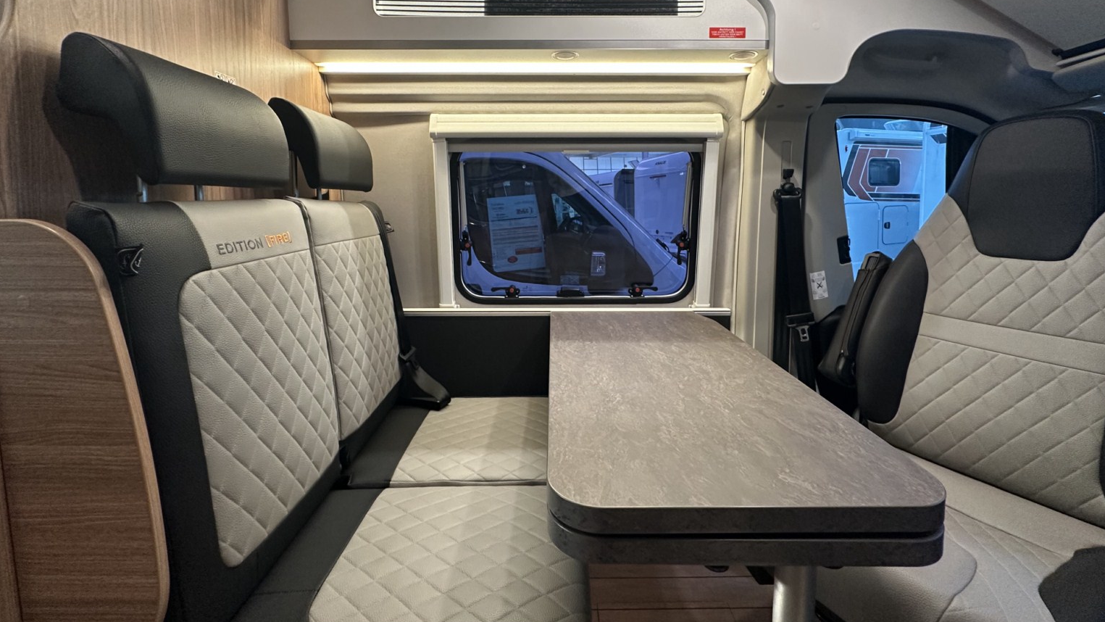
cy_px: 241
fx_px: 469
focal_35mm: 16
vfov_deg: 66.3
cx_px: 555
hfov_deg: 99.4
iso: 250
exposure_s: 1/50
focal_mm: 2.22
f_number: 2.2
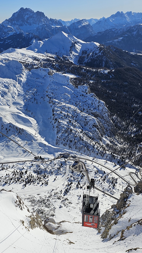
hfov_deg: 34.0
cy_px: 127
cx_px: 36
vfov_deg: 58.0
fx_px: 228
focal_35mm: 34
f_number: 1.7
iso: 10
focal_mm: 6.3
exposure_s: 1/1472
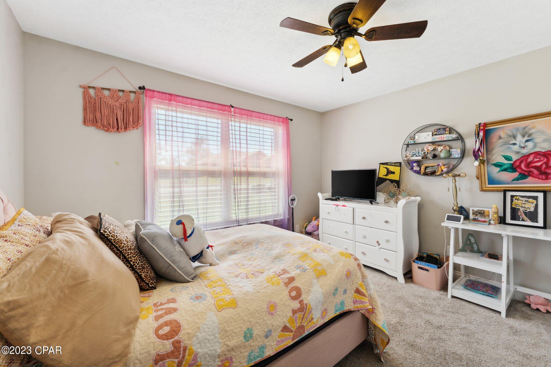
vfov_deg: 81.2
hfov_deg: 104.3
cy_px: 184
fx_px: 214
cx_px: 276
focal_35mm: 14
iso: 400
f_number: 8
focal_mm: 14
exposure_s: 1/40
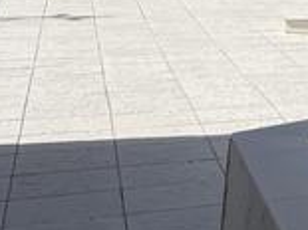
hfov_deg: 12.4
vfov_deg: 9.8
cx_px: 678
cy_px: -307
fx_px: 1191
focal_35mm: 134
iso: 50
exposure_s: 1/5882
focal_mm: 5.7
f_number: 1.5
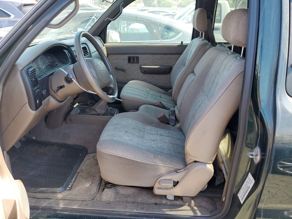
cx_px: 146
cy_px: 110
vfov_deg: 53.1
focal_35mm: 26
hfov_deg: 67.3
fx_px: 219
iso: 50
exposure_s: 1/345
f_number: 1.5
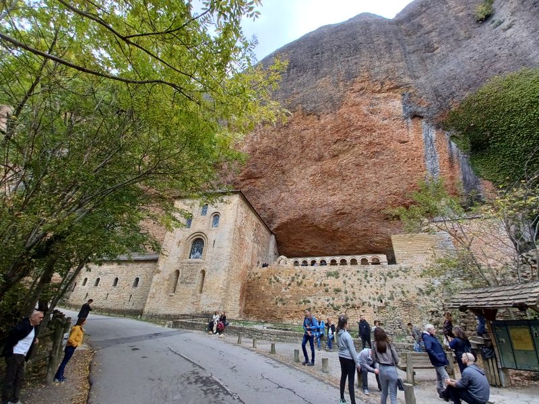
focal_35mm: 13
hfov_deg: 106.2
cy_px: 202
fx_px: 202
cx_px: 270
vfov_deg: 89.9
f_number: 2.2
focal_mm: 1.42
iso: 40
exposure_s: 1/143
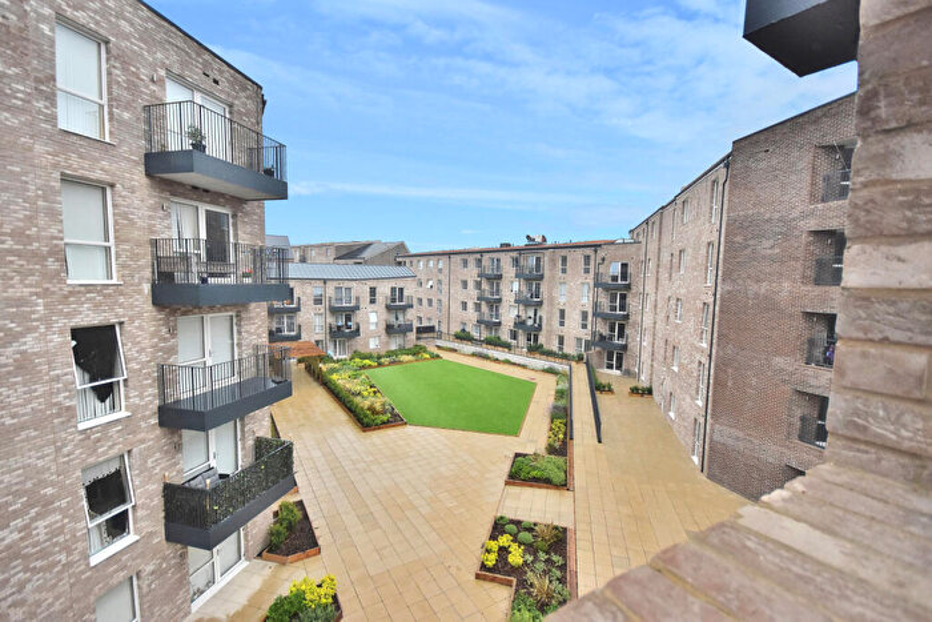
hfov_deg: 100.4
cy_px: 311
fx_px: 388
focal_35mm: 15
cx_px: 466
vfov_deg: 77.4
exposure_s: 1/4000
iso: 800
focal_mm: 10
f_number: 4.5
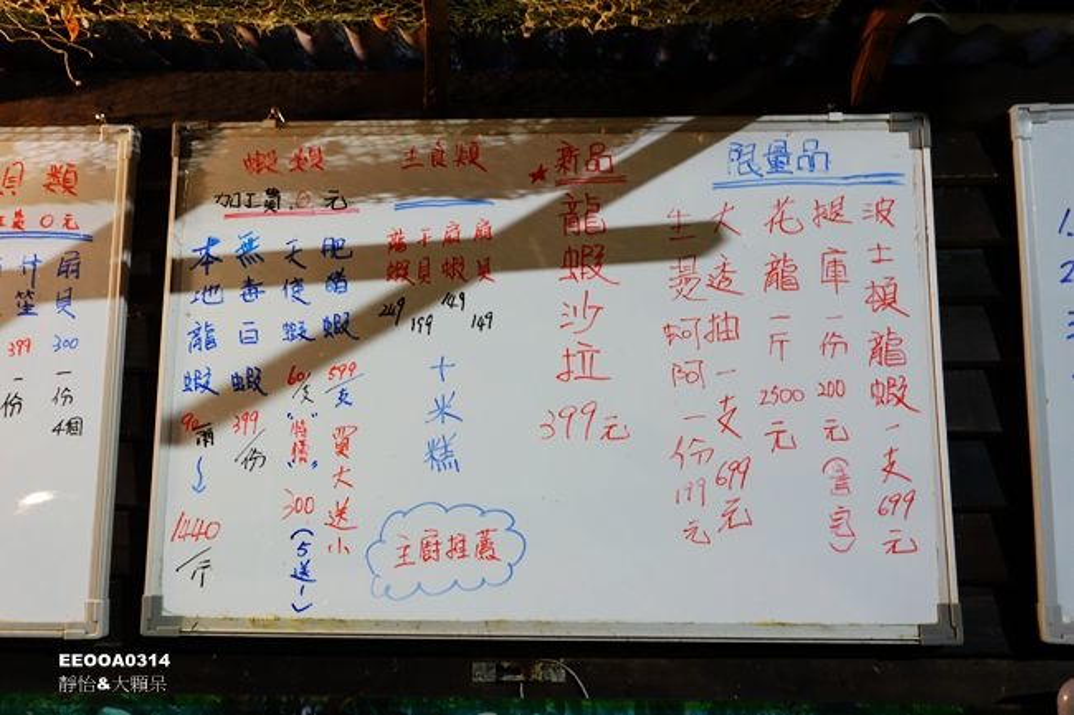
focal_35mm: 34
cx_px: 537
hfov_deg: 55.8
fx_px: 1014
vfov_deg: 38.9
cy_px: 358
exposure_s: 1/15
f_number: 2.8
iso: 800
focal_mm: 12.64
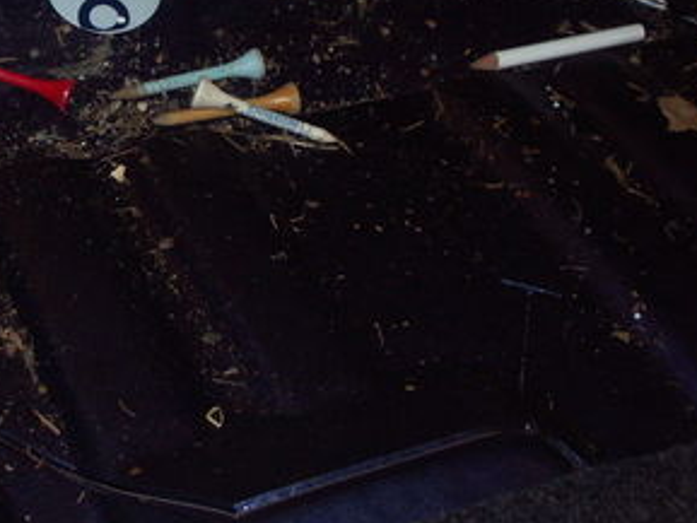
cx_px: 77
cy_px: 82
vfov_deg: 23.2
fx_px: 1249
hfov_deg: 29.9
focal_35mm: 62
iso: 200
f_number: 5
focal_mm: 7.21
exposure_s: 1/50
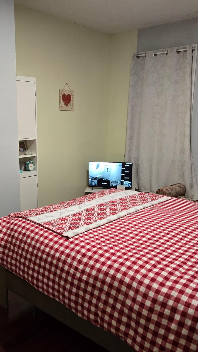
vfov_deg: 58.0
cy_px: 173
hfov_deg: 34.4
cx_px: 70
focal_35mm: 34
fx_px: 317
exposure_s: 1/120
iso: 640
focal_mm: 5.4
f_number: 1.8
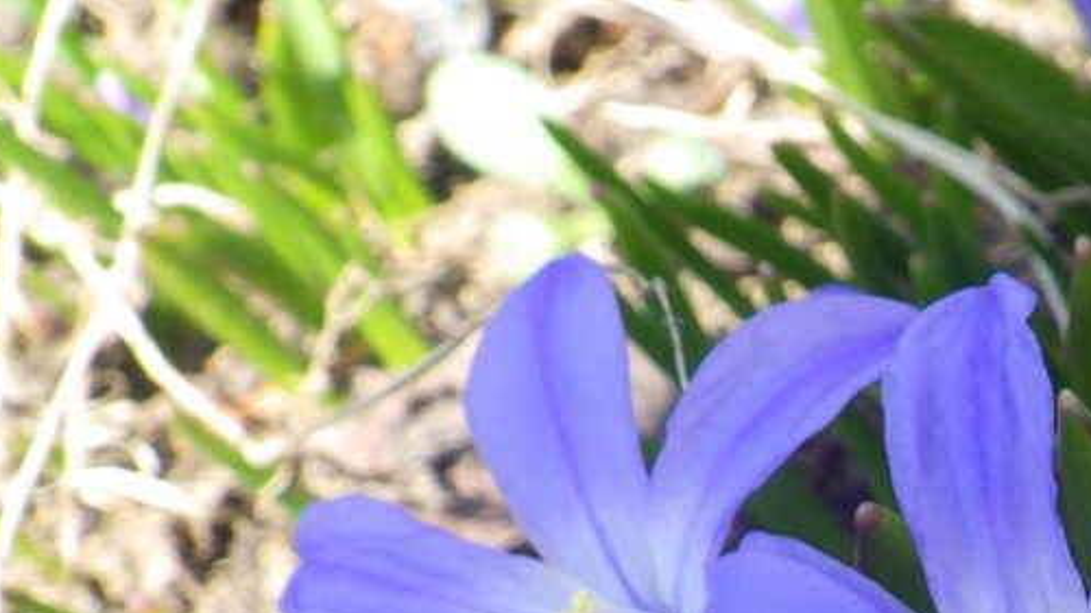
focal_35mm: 79
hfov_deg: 25.4
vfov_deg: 14.9
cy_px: 661
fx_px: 2285
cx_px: 1114
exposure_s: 1/160
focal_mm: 6.1
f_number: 4.6
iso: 125
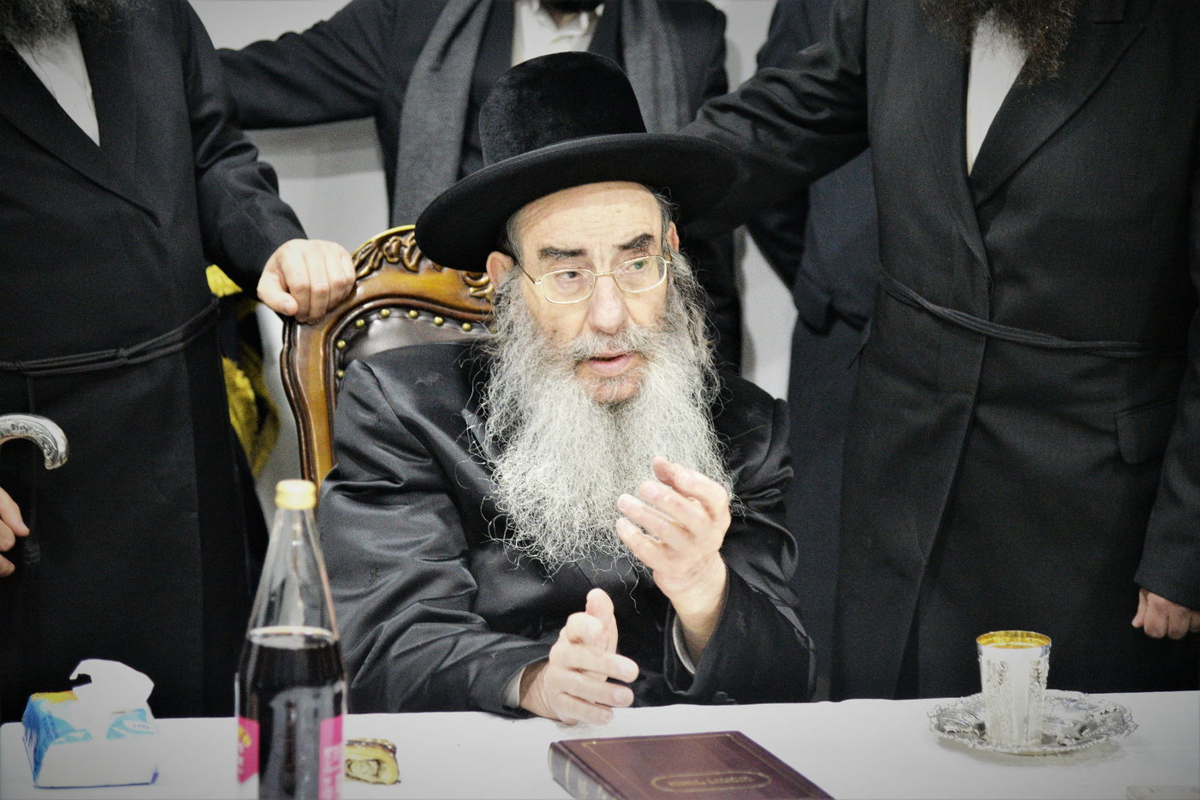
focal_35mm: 85
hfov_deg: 23.9
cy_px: 400
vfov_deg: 16.1
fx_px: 2834
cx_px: 600
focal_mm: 85
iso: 2500
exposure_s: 1/100
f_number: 4
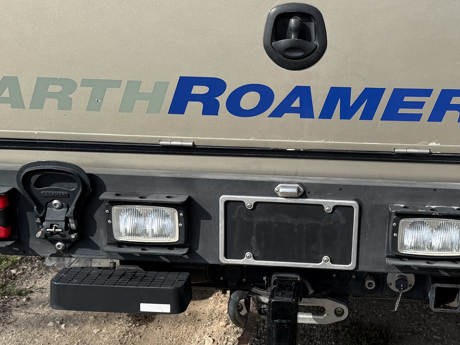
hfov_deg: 35.9
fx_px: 704
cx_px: 294
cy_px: 210
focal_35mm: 53
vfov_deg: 27.5
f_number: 1.78
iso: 80
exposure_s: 1/4975
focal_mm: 6.76
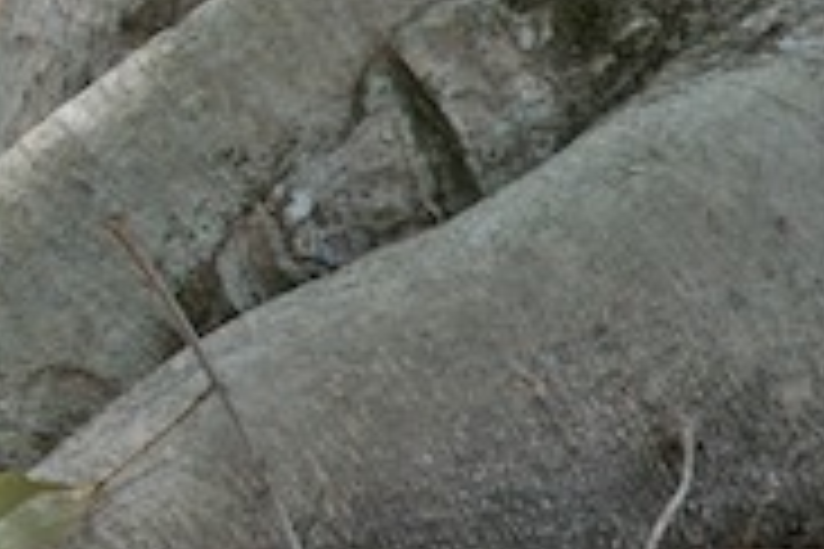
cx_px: -104
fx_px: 45133
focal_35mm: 1972
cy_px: 158
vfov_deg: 0.7
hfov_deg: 1.0
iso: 320
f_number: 10
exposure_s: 1/400
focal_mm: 400
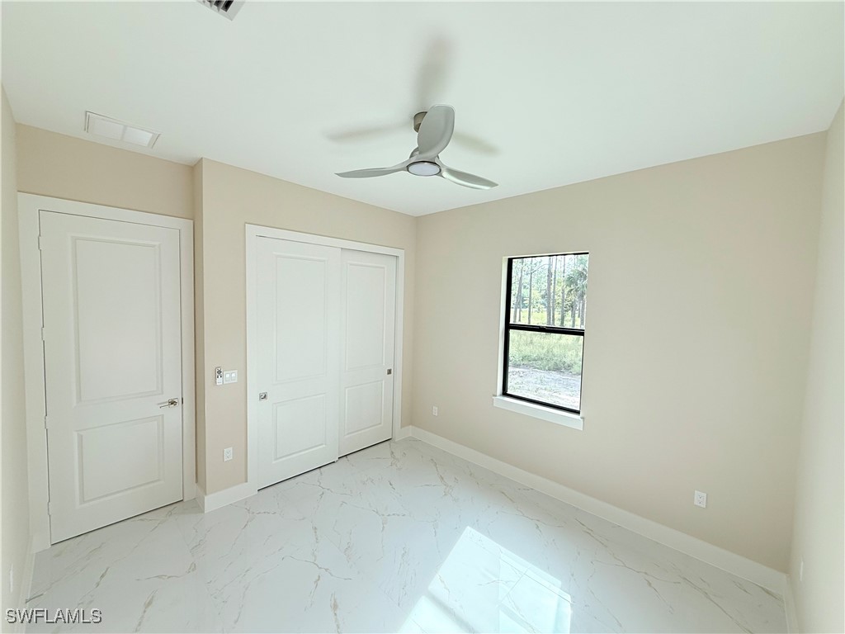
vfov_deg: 85.7
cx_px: 422
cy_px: 317
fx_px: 342
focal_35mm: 14
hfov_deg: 102.1
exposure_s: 1/198
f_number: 2.2
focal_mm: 2.22
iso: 64
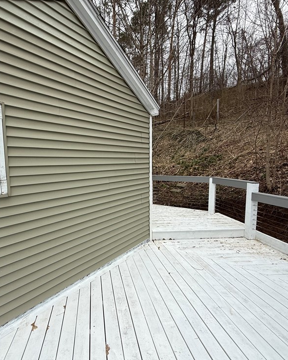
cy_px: 182
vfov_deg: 83.3
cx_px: 103
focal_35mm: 19
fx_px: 202
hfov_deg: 69.4
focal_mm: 2.22
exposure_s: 1/1167
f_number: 2.2
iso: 50
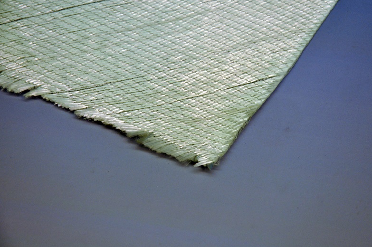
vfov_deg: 7.9
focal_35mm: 173
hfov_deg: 11.9
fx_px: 1781
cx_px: 200
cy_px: 121
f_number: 8
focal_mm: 105
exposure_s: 1/125
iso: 400
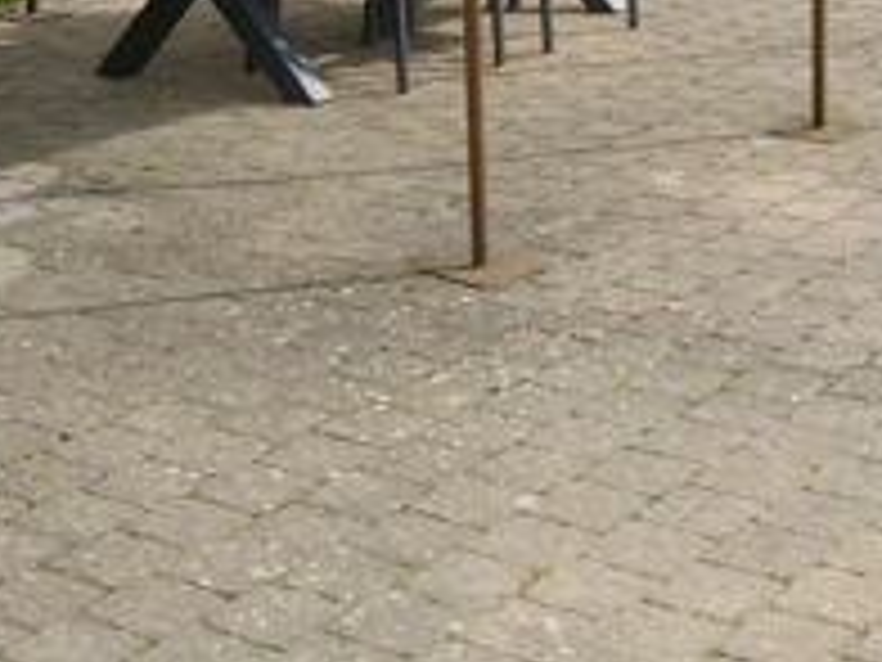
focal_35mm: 88
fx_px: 2242
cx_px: 612
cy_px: -140
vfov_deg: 16.1
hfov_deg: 22.1
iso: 80
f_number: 4.8
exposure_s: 1/400
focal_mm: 6
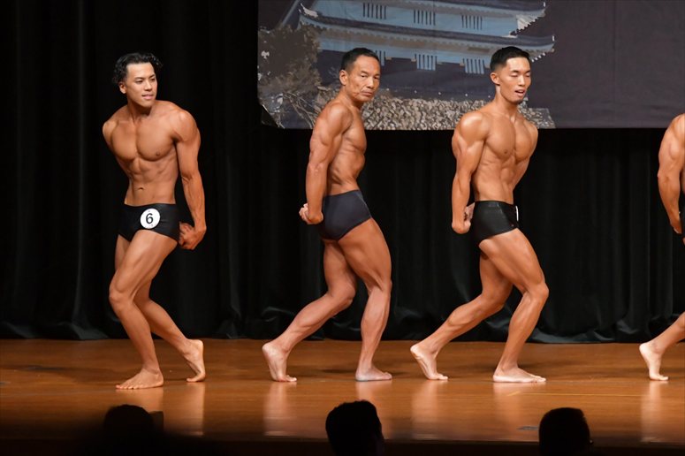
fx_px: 5135
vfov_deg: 5.1
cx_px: 342
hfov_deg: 7.6
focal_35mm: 270
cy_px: 228
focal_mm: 180
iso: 6400
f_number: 5.6
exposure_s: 1/400
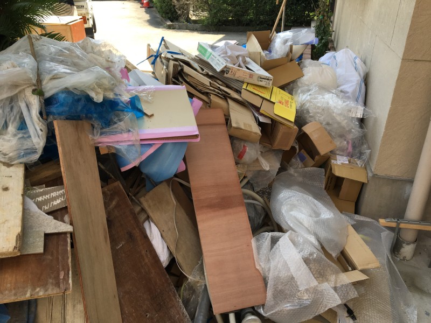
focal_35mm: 29
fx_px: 361
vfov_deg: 48.2
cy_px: 162
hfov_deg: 61.7
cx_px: 216
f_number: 2.2
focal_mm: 4.15
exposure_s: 1/276
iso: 25
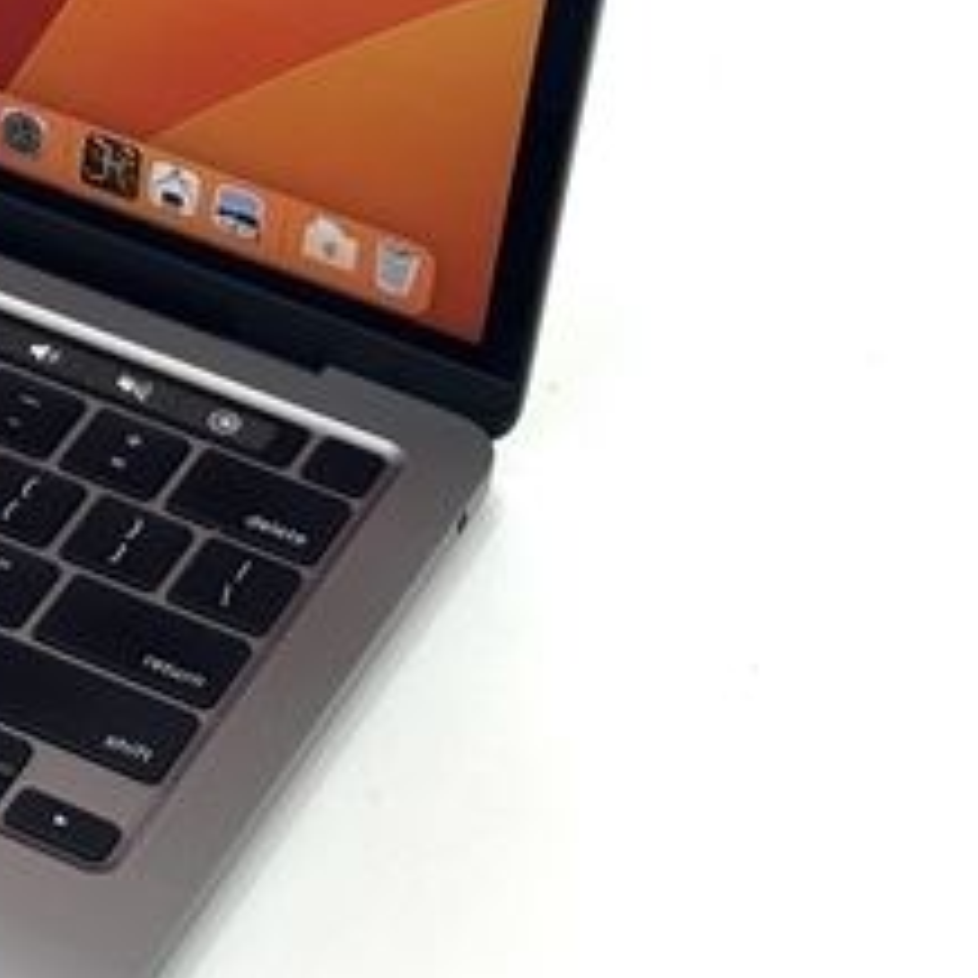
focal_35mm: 156
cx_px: -426
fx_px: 4986
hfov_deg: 10.8
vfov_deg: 11.1
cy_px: 72
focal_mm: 6.76
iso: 50
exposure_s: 1/121
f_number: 1.78
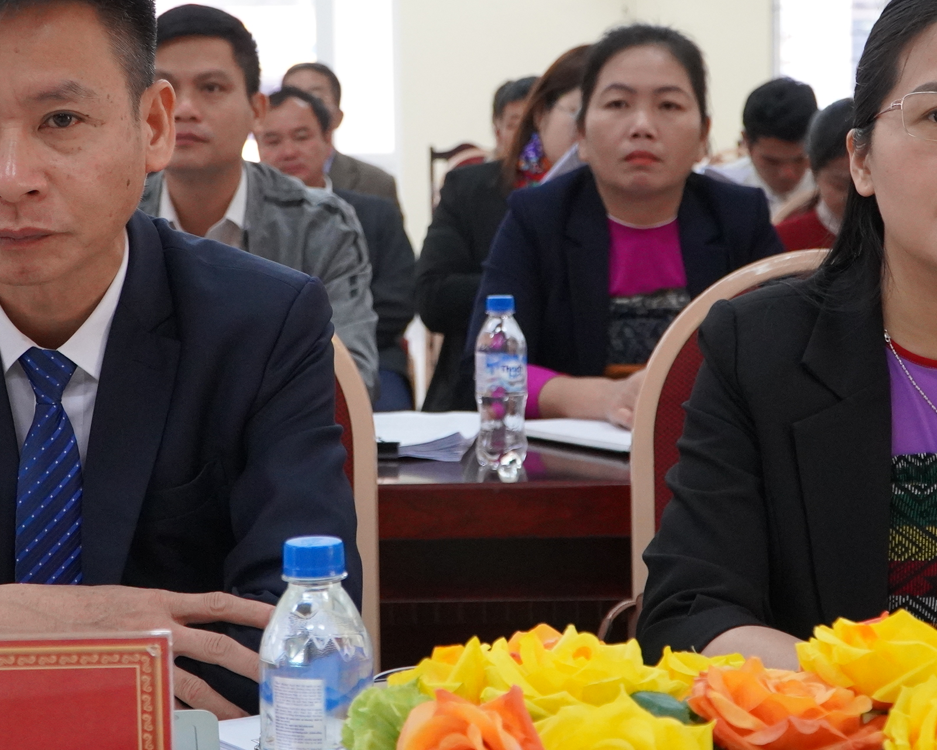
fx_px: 2052
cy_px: 287
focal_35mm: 74
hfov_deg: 25.7
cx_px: 412
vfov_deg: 20.7
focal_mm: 28
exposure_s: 1/160
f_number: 4
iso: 3200
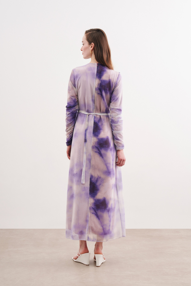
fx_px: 398
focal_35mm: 50
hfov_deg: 27.0
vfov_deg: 39.6
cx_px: 96
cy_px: 143
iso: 400
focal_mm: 50
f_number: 11
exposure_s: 1/160
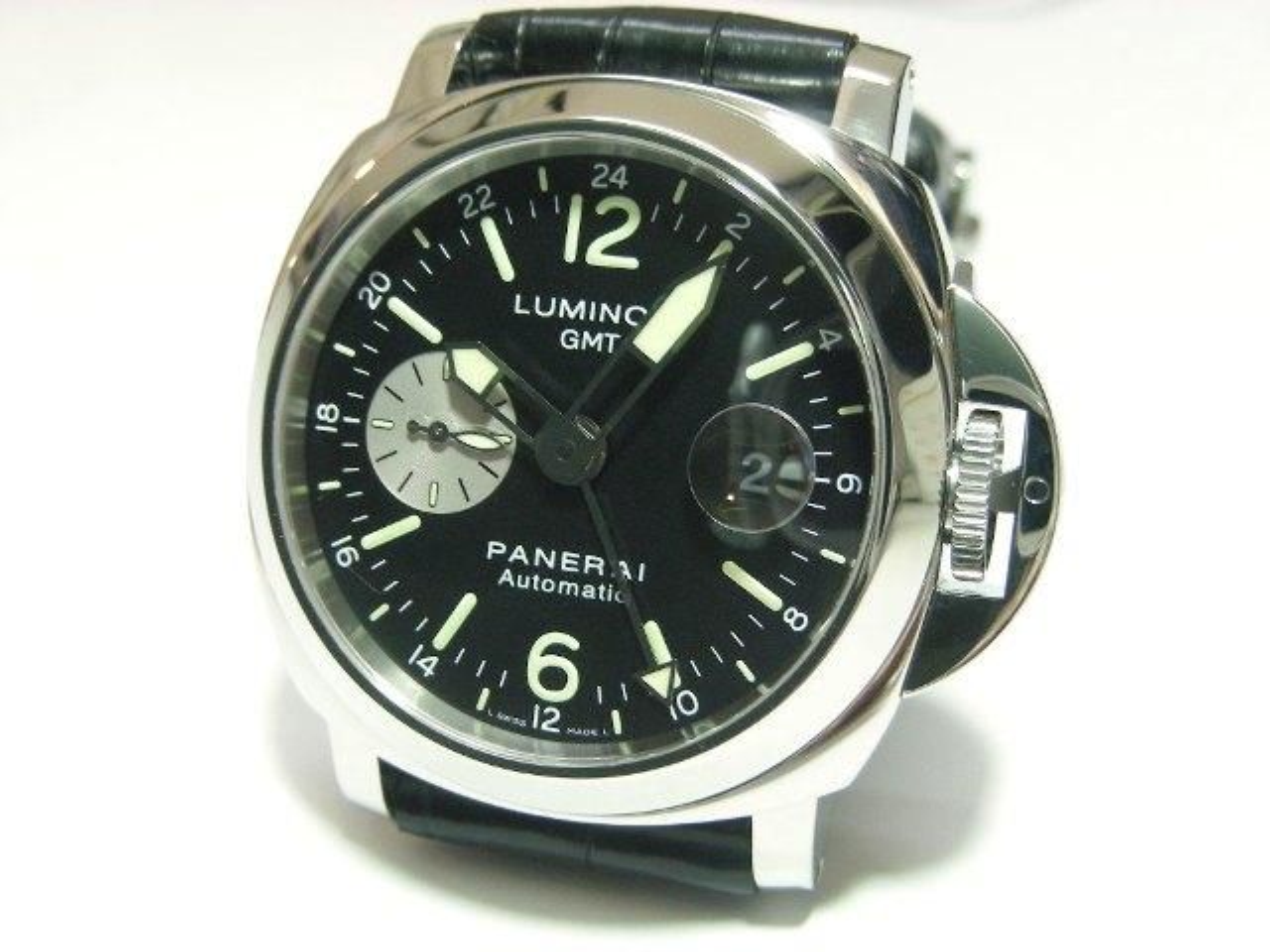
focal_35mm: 48
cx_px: 635
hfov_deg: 39.7
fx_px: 1761
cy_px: 476
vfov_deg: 30.3
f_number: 3.5
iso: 200
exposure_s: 1/22.3
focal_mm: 8
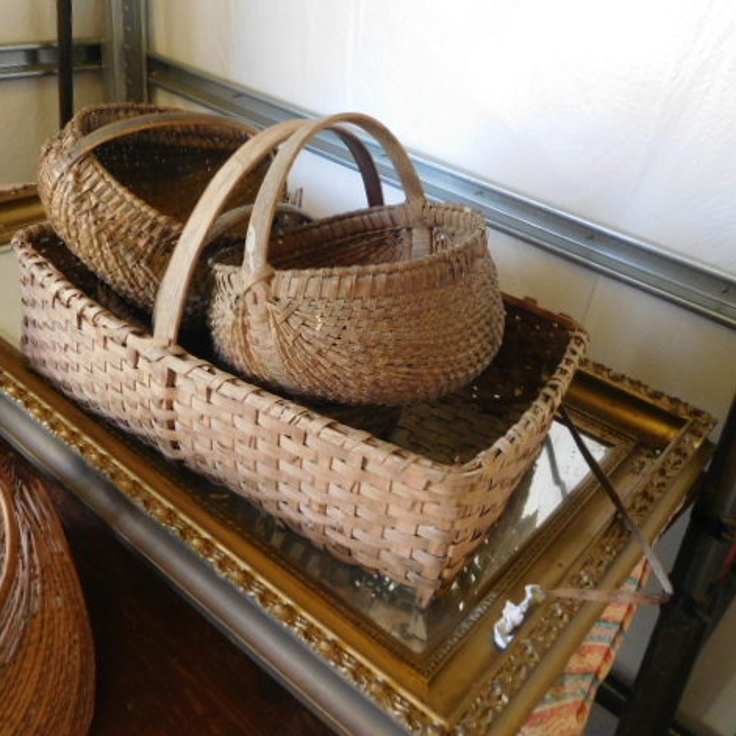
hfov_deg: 54.0
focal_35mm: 30
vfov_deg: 54.0
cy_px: 369
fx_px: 722
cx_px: 342
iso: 400
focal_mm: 4.5
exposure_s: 1/30
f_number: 3.4
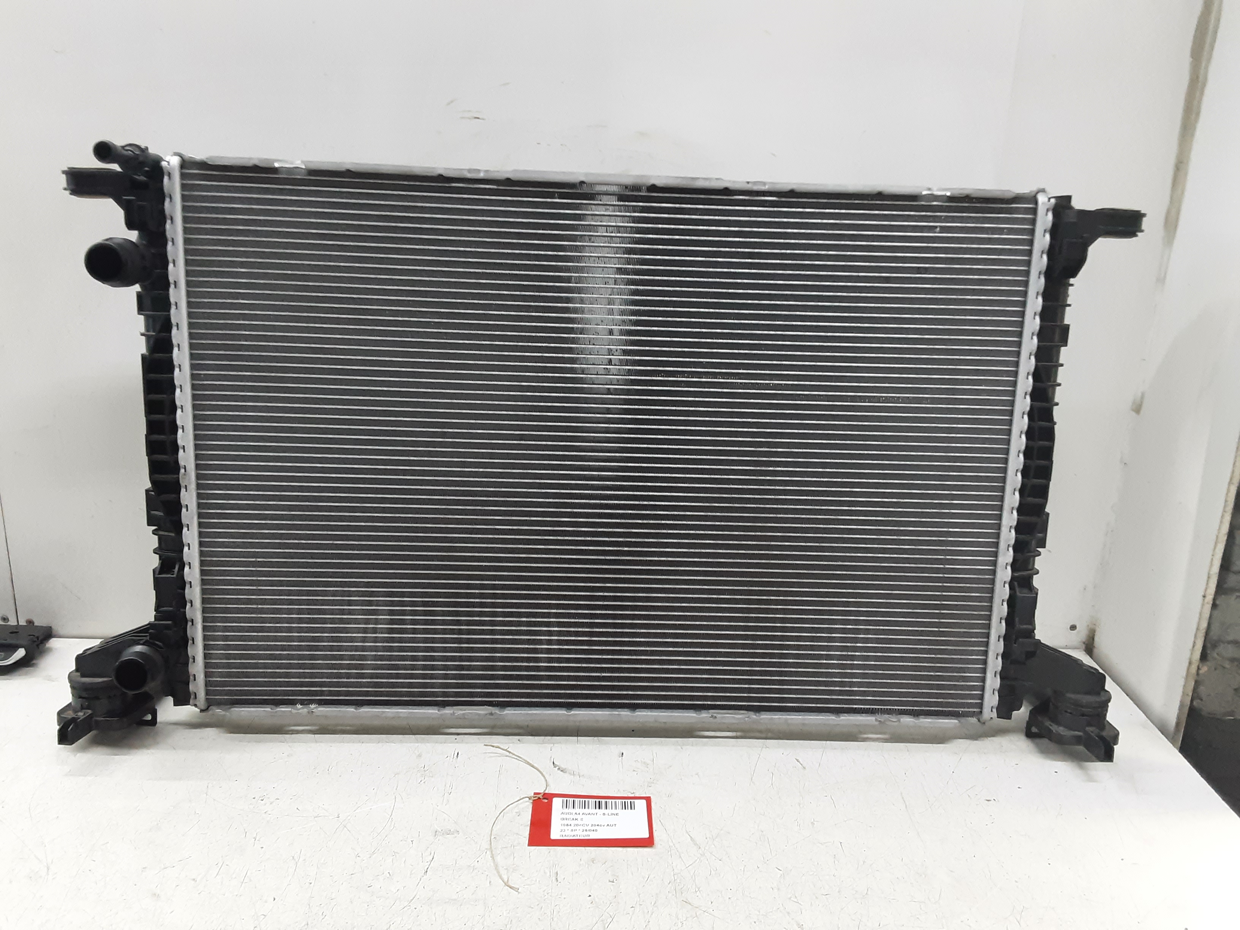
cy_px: 465
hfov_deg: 65.3
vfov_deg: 51.4
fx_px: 967
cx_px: 620
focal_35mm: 27
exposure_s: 1/33
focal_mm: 2.91
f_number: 1.9
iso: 160
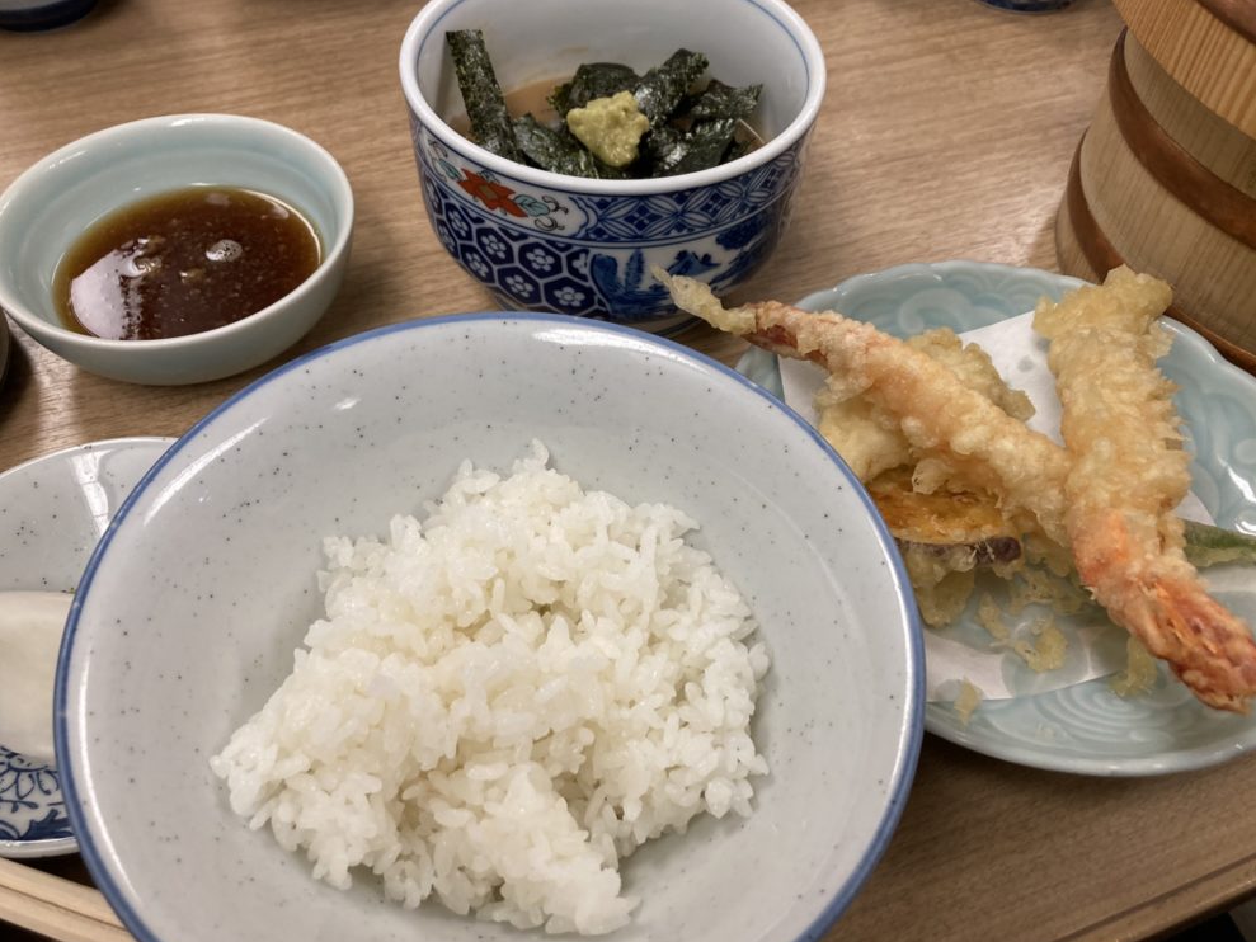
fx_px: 1052
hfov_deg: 61.7
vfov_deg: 48.2
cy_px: 466
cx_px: 629
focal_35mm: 29
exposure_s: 1/60
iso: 80
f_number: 1.8
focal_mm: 3.99
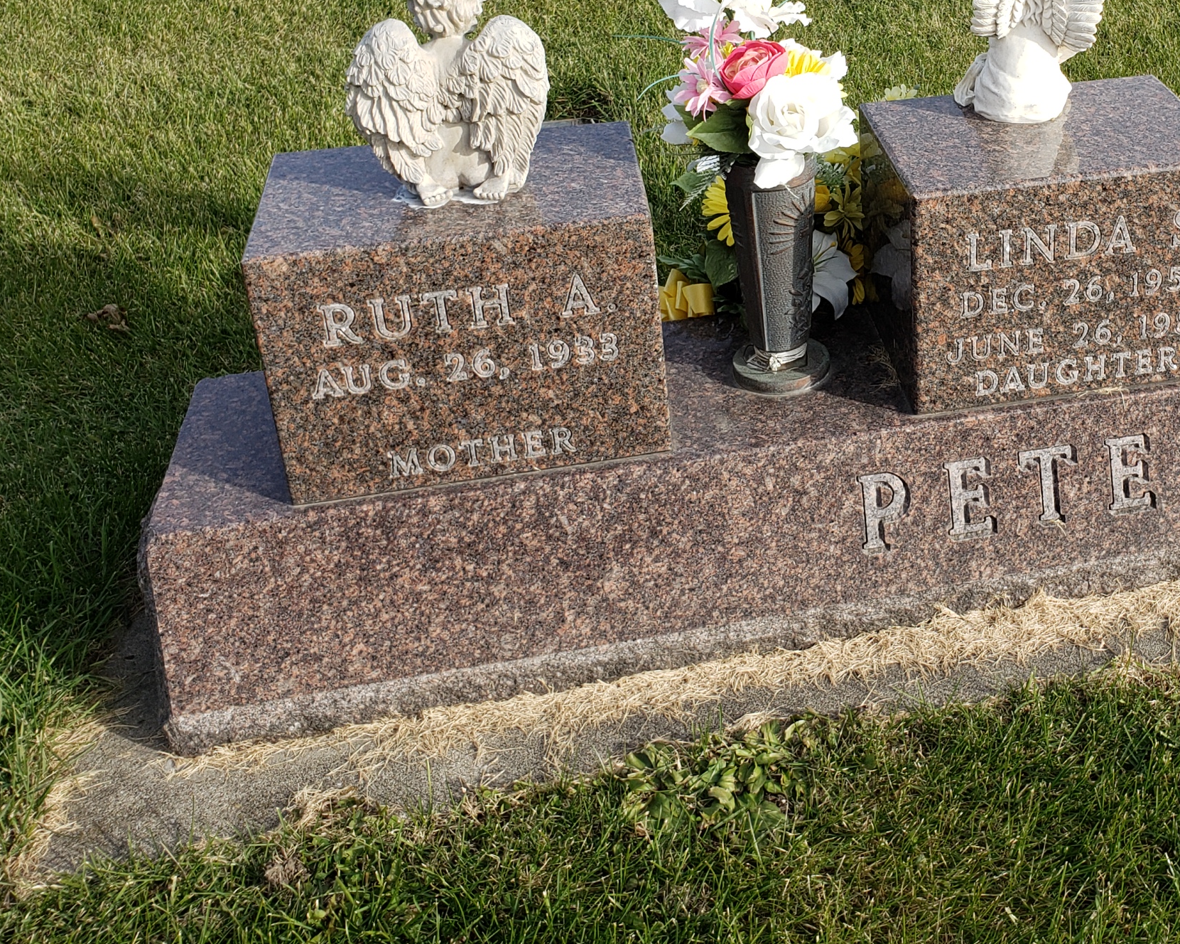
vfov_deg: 33.3
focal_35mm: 44
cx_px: 946
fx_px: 1537
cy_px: 215
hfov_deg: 40.3
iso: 50
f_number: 2.4
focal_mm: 4.3
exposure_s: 1/690
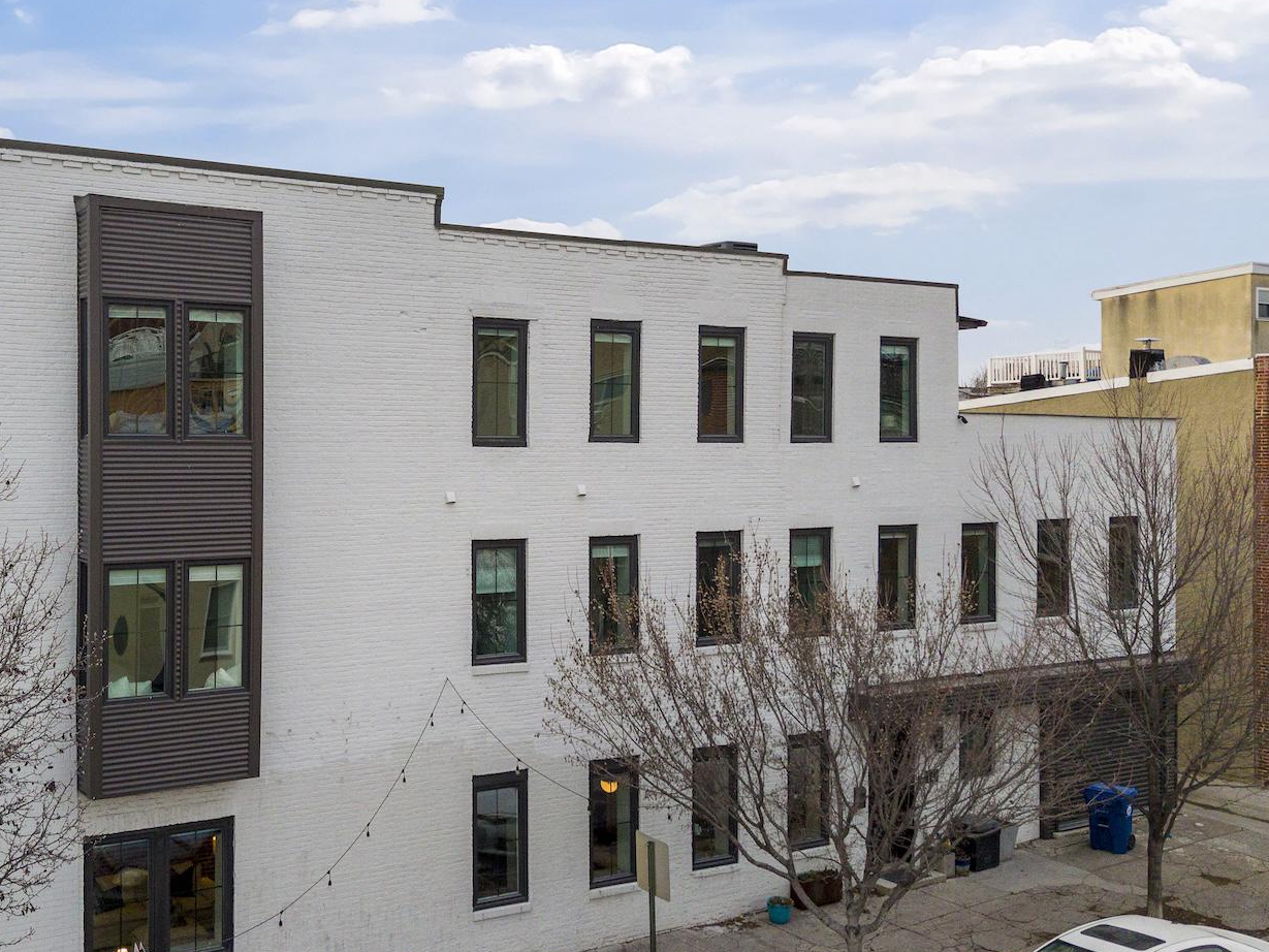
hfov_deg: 46.1
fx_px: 1467
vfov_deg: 36.0
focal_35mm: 40
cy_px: 450
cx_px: 435
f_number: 1.8
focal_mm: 8.67
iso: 800
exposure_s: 1/80
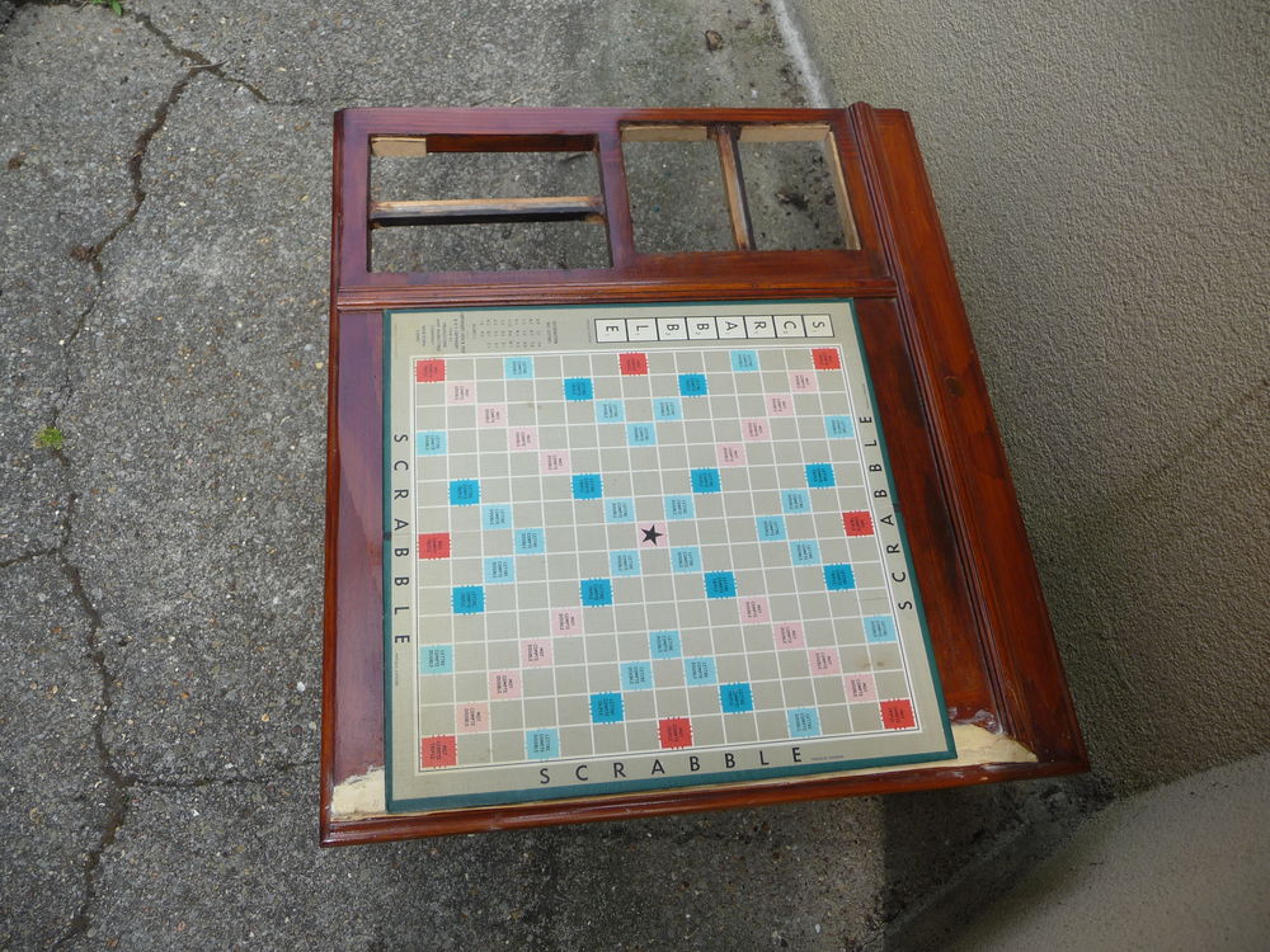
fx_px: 1027
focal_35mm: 28
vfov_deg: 49.7
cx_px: 635
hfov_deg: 63.4
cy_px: 476
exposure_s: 1/250
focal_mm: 4.7
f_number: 3.3
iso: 100
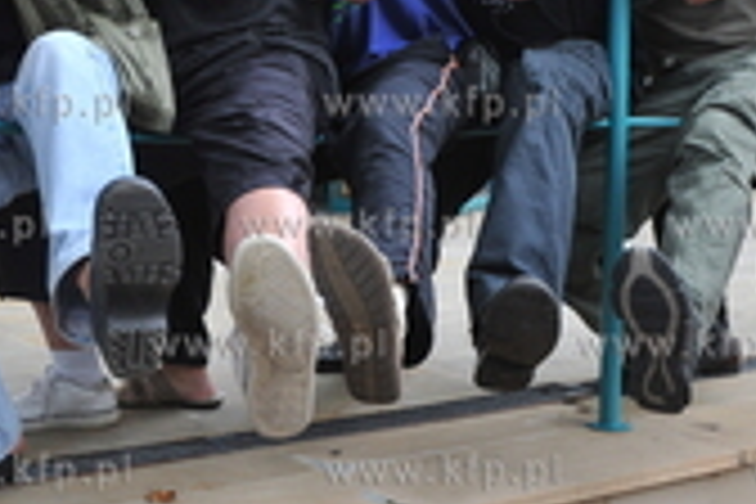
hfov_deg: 34.2
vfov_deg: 23.7
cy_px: 162
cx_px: 171
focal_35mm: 57
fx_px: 1197
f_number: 5.6
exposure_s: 1/200
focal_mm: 24
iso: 1000
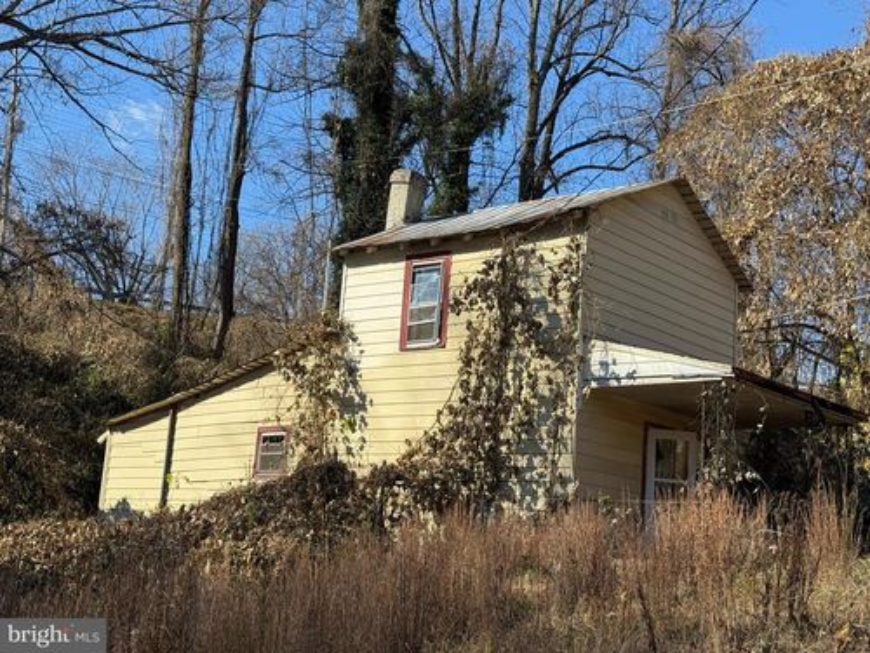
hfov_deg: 39.7
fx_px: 1206
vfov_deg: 30.3
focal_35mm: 48
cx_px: 435
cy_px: 326
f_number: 1.78
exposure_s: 1/2865
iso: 64
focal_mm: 6.76
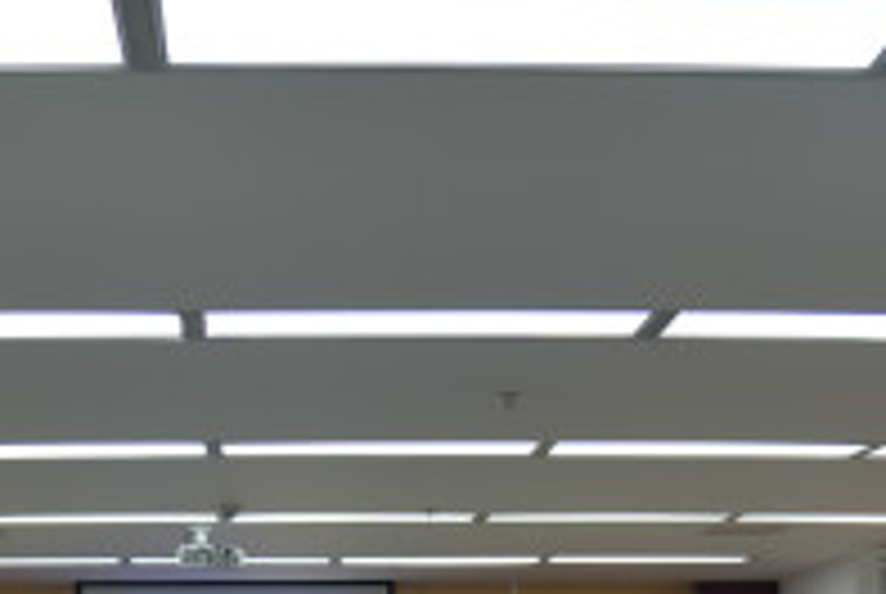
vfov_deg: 17.7
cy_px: 752
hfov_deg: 27.5
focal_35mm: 73
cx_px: 292
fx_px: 1799
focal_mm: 24
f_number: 4.5
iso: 400
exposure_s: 1/80
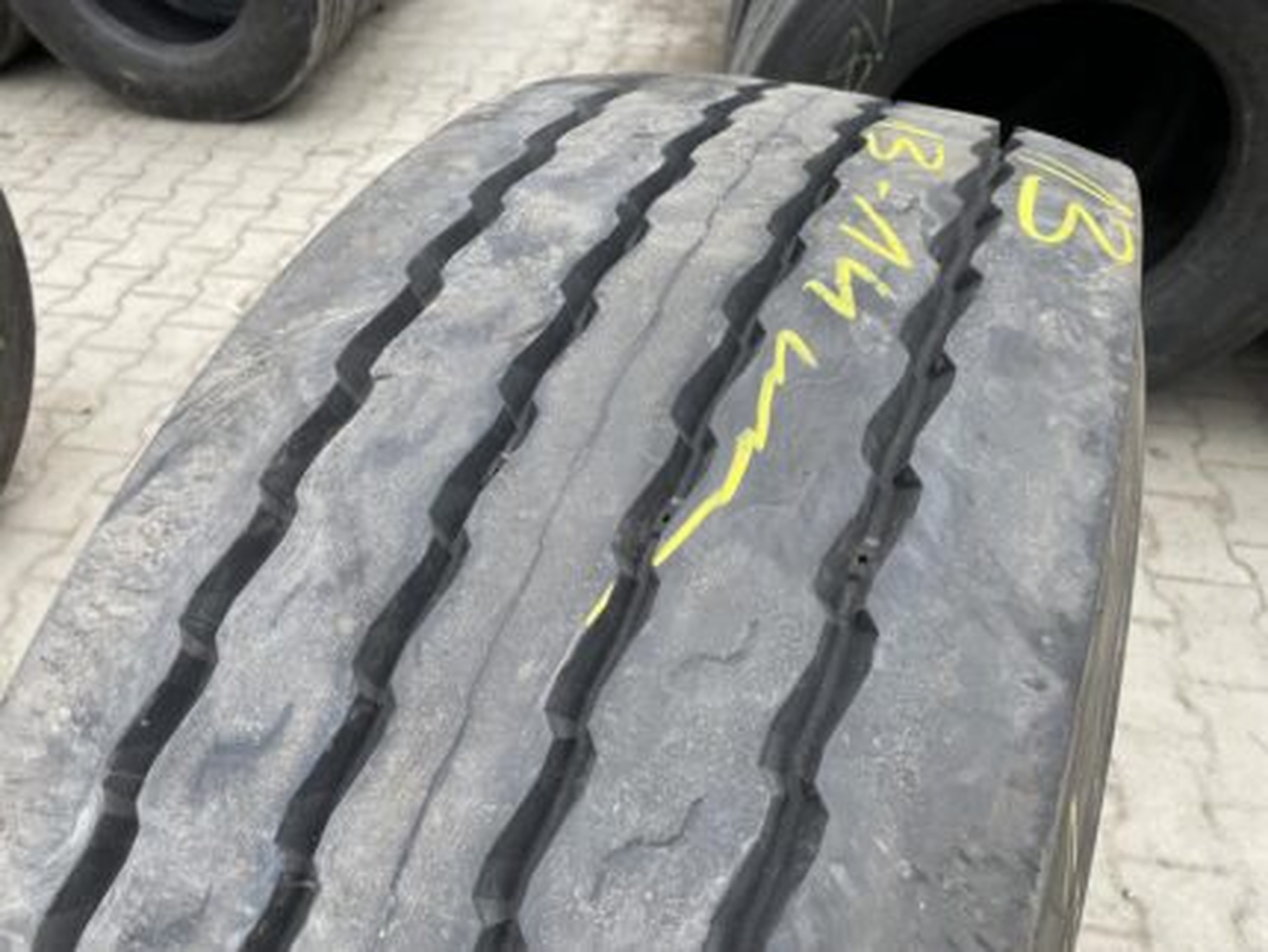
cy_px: 476
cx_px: 634
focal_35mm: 26
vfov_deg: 53.1
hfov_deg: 67.3
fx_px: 953
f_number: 1.6
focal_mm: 4.2
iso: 32
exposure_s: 1/498
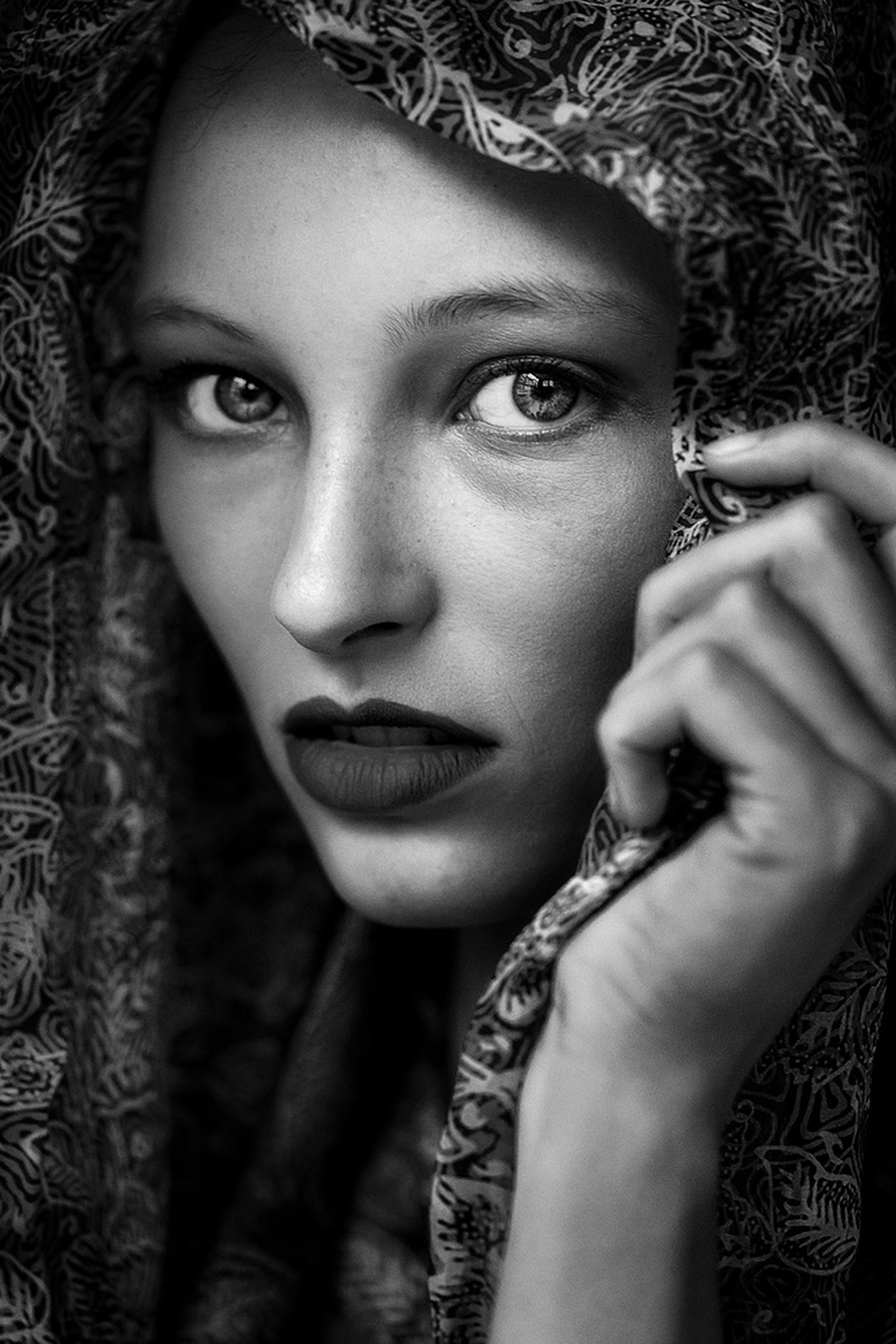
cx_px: 448
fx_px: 5598
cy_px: 672
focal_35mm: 150
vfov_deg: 13.7
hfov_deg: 9.2
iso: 800
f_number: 4
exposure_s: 1/250
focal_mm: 150
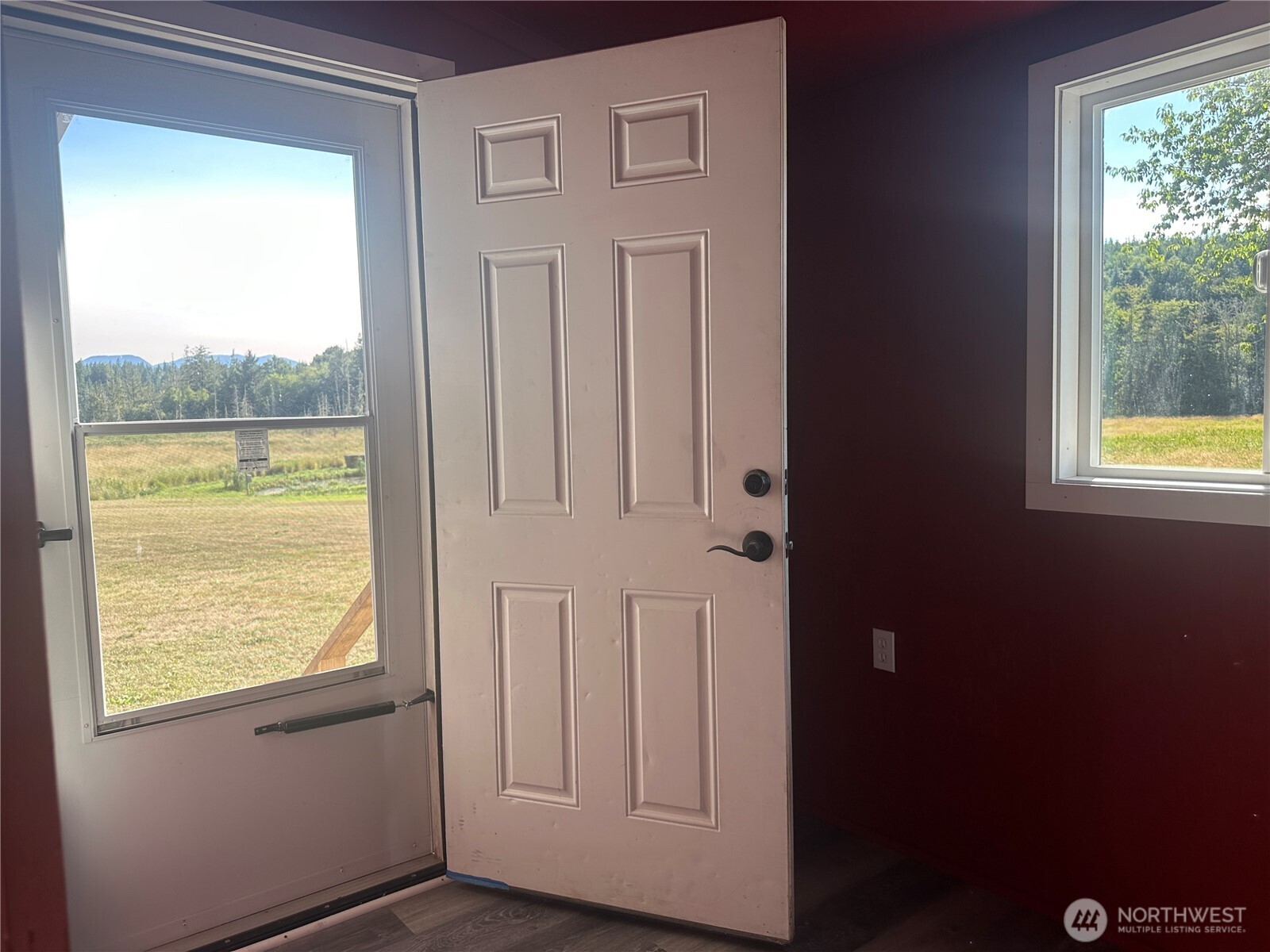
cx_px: 635
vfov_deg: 56.8
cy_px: 476
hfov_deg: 71.6
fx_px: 881
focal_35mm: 24
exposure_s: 1/498
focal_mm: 6.86
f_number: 1.78
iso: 80
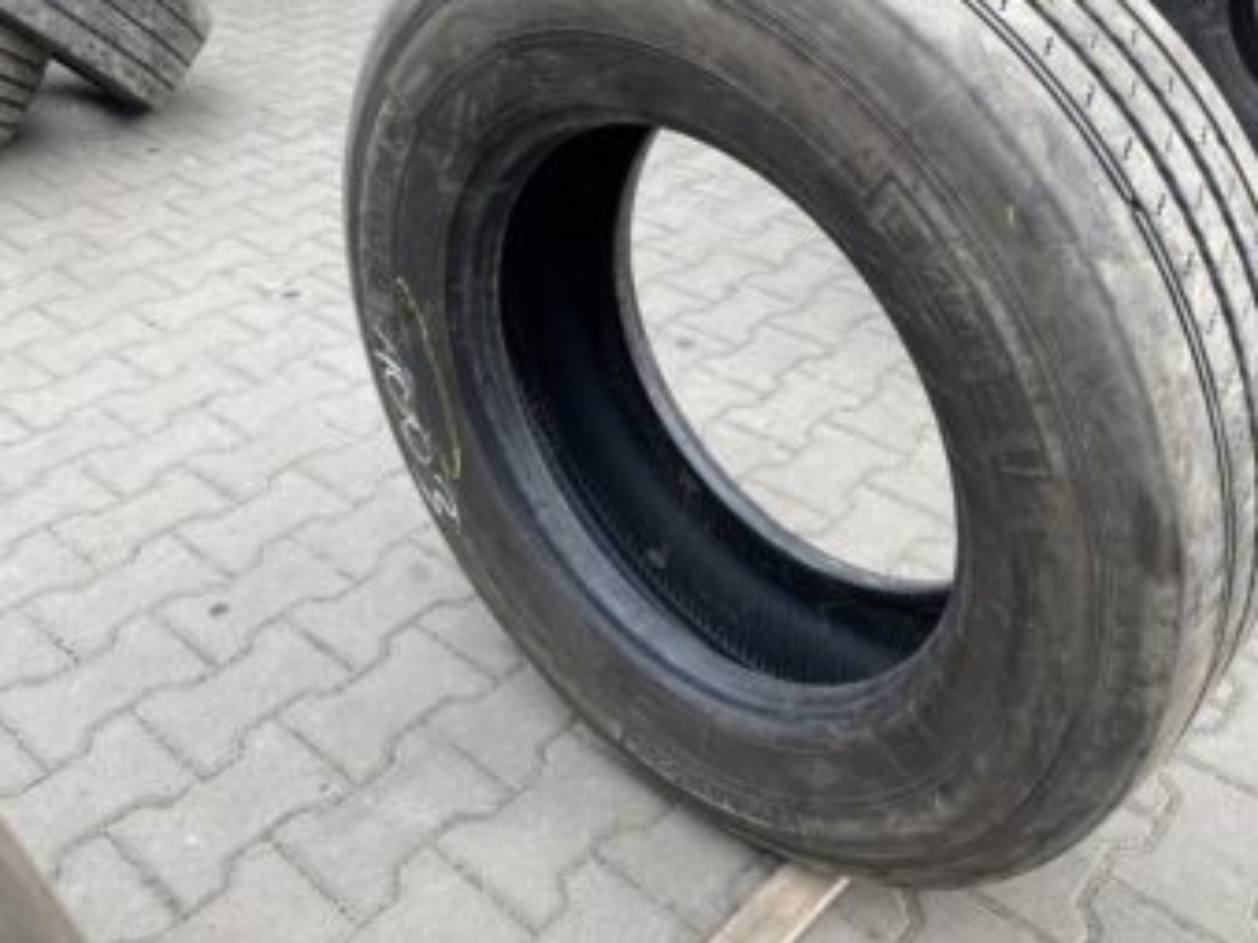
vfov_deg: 42.7
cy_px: 366
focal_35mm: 33
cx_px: 761
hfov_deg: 54.9
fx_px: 1199
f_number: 1.8
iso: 32
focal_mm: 4.25
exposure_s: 1/176
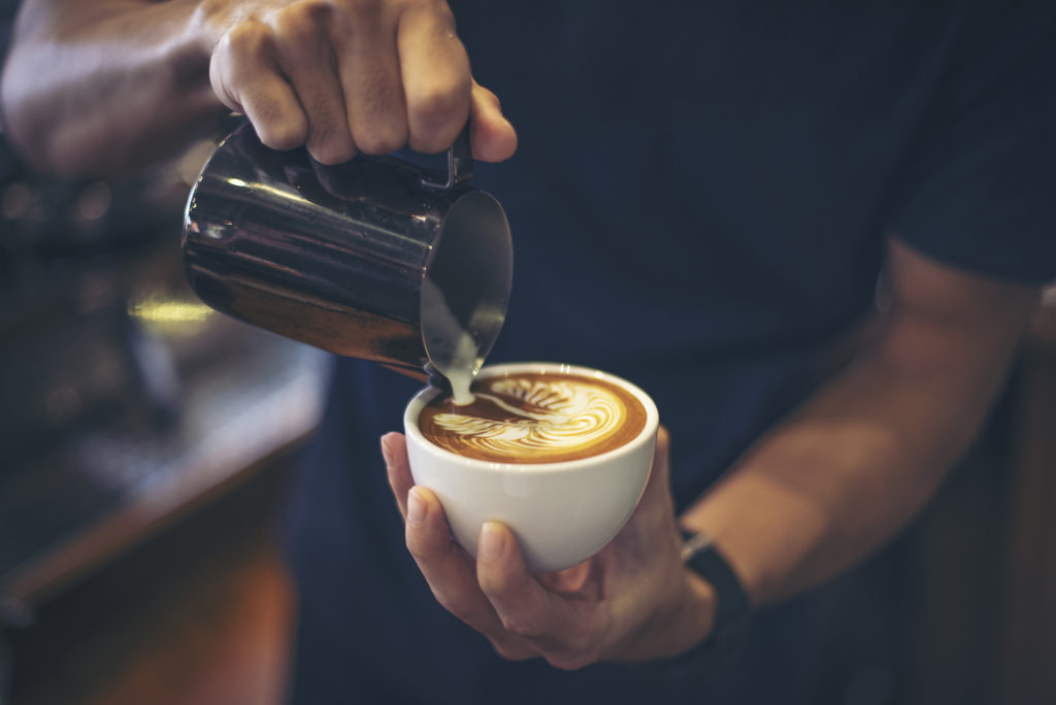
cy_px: 352
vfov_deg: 27.0
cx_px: 528
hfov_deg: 39.6
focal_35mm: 50
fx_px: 1467
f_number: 1.4
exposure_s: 1/100
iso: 400
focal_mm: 50
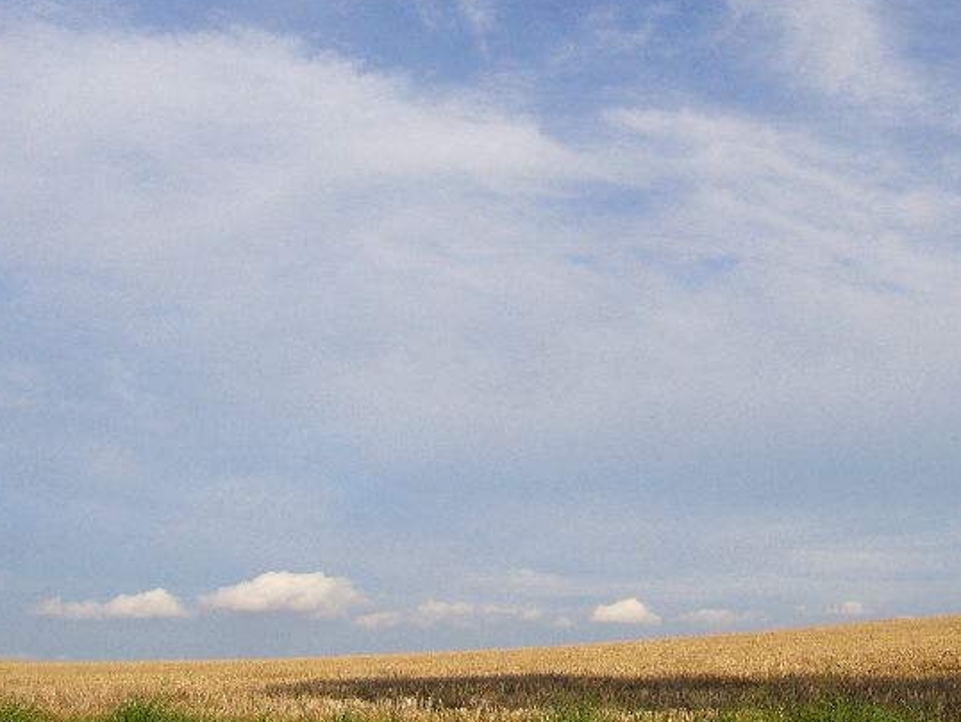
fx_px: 1444
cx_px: 607
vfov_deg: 27.8
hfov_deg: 36.6
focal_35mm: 52
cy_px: 211
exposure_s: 1/400
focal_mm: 5.8
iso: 80
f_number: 5.6
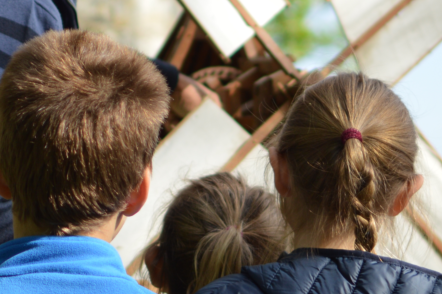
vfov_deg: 8.2
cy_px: 50
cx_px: 273
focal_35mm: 168
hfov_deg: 12.3
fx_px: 2056
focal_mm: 35
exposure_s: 1/2000
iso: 100
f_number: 1.8
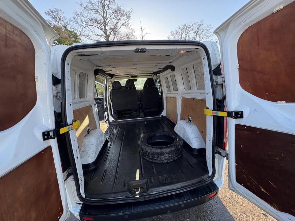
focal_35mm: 14
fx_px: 119
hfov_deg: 102.1
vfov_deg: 85.7
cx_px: 148
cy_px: 110
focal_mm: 2.22
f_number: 2.2
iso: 80
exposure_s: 1/136
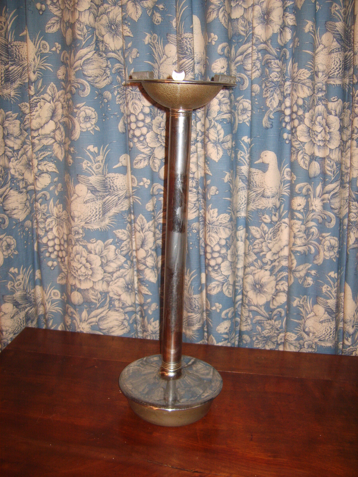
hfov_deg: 40.7
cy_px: 238
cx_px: 179
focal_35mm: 35
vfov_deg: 52.6
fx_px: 483
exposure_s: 1/30
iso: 100
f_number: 2.8
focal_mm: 7.4
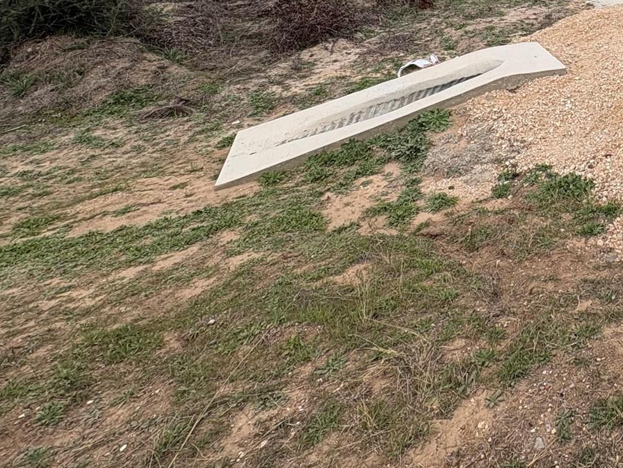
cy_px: -42
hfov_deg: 45.6
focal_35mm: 32
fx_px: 576
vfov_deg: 37.3
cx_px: 654
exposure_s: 1/505
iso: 40
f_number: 2.2
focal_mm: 2.22
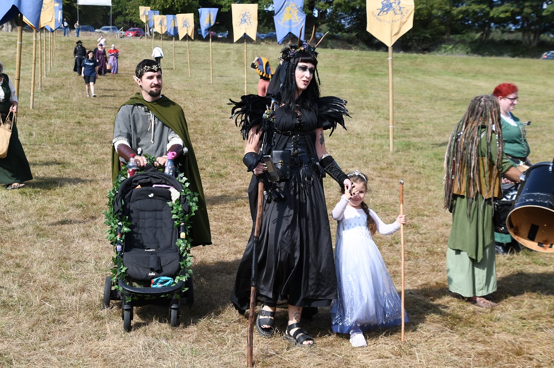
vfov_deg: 22.6
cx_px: 277
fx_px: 923
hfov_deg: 33.4
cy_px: 184
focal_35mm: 60
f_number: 6.3
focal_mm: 40
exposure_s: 1/640
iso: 200
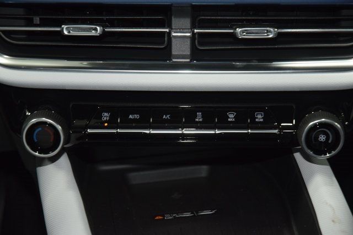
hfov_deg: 19.5
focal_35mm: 105
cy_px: 118
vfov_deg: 13.0
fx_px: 1030
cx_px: 176
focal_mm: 70
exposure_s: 1/50
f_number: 4.5
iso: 1600
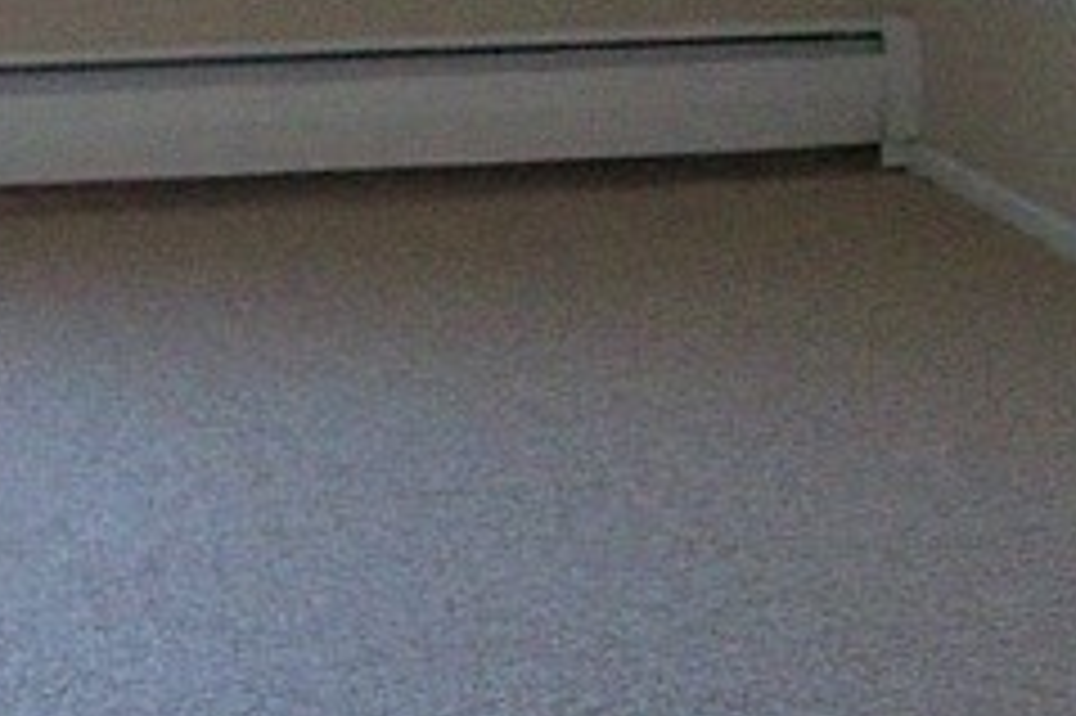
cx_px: -468
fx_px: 3584
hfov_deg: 15.9
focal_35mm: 120
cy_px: 68
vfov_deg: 11.3
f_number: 2.8
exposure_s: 1/30
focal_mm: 3.8
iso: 160
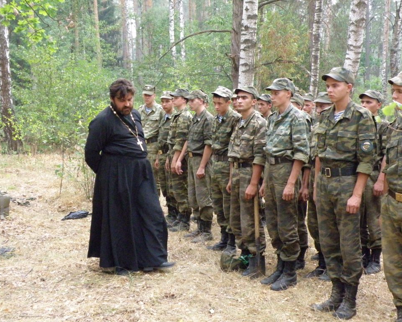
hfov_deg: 39.5
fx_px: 559
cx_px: 208
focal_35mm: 47
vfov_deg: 32.1
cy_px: 161
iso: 800
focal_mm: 8.06
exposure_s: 1/400
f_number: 3.4
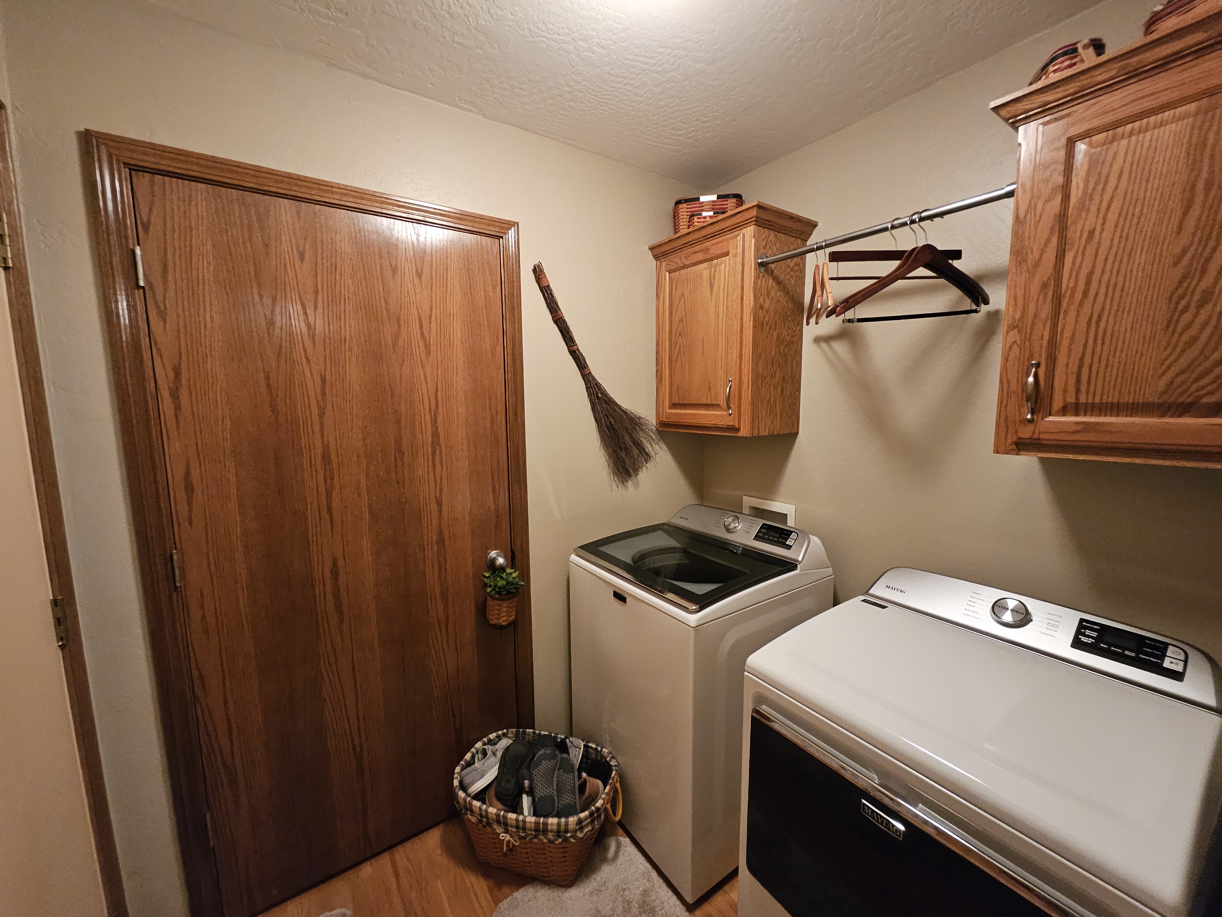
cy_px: 458
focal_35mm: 13
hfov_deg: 106.2
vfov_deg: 89.9
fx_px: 459
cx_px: 611
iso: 500
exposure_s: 1/30
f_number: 2.2
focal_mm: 1.74
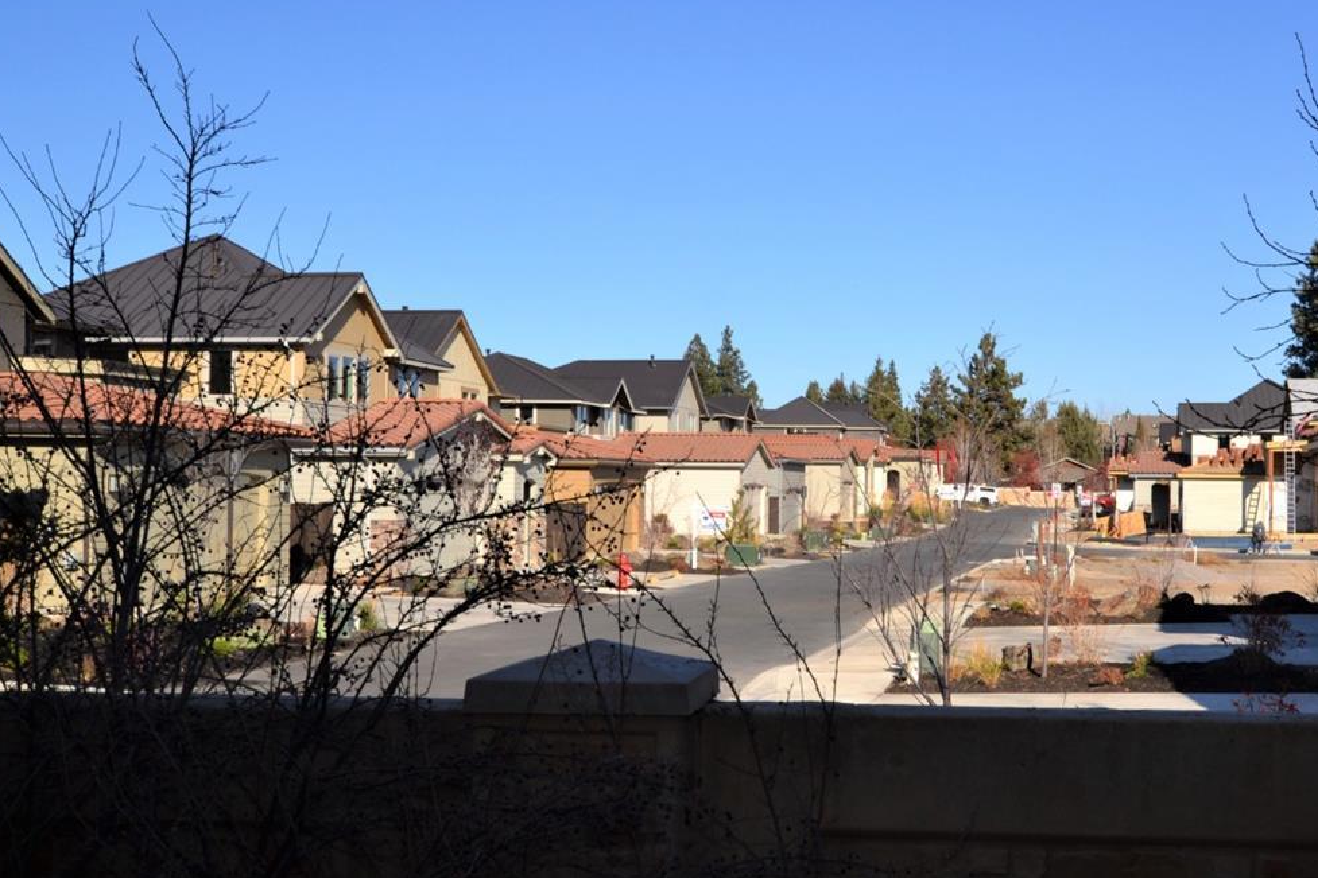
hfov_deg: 42.3
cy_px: 446
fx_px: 1684
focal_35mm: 46
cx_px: 848
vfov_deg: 29.2
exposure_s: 1/200
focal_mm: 20
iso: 100
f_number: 9
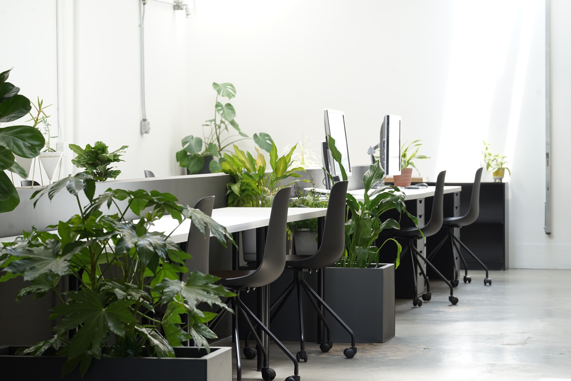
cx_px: 286
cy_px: 190
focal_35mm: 135
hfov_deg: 15.2
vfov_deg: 10.2
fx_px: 2141
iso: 800
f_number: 10
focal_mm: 135
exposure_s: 1/40
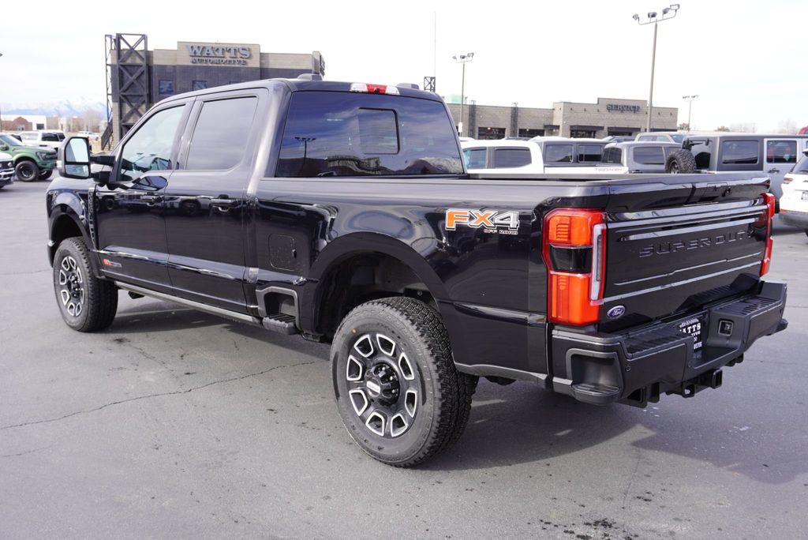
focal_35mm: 33
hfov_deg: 57.2
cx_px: 404
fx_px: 741
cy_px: 270
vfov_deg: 40.0
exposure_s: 1/100
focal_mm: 22
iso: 100
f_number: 6.3
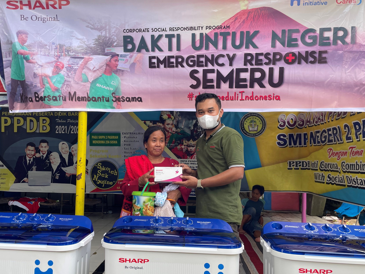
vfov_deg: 49.7
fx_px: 295
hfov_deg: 63.4
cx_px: 176
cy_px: 139
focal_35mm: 28
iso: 32
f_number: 1.6
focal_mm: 4.2
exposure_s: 1/287
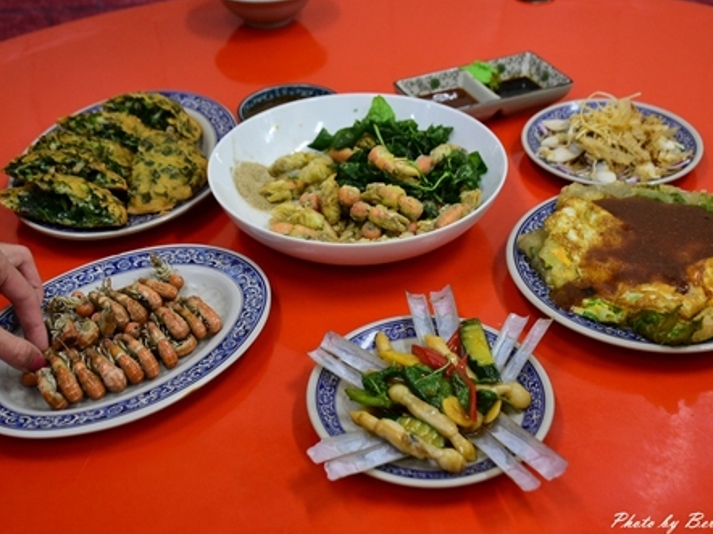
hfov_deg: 38.9
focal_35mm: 49
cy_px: 268
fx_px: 1009
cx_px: 350
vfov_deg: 29.6
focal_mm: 30
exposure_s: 1/50
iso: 1250
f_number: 5.6
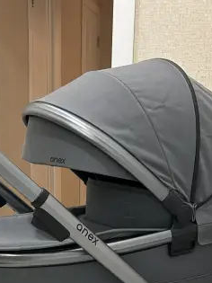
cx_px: 89
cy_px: 272
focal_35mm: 62
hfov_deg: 23.6
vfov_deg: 29.5
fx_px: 507
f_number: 1.5
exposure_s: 1/50
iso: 200
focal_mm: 5.7
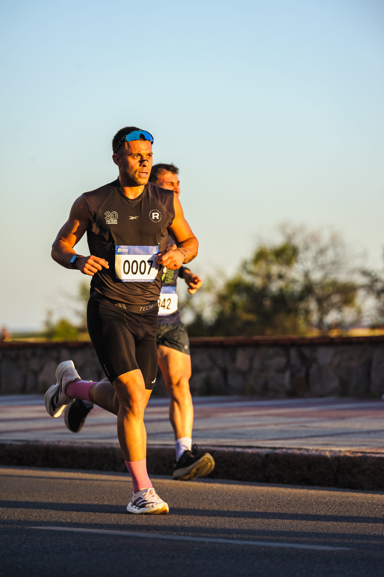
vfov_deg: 11.8
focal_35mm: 175
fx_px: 2804
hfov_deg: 7.8
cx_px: 192
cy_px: 288
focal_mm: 175
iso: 360
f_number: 4
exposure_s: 1/1000
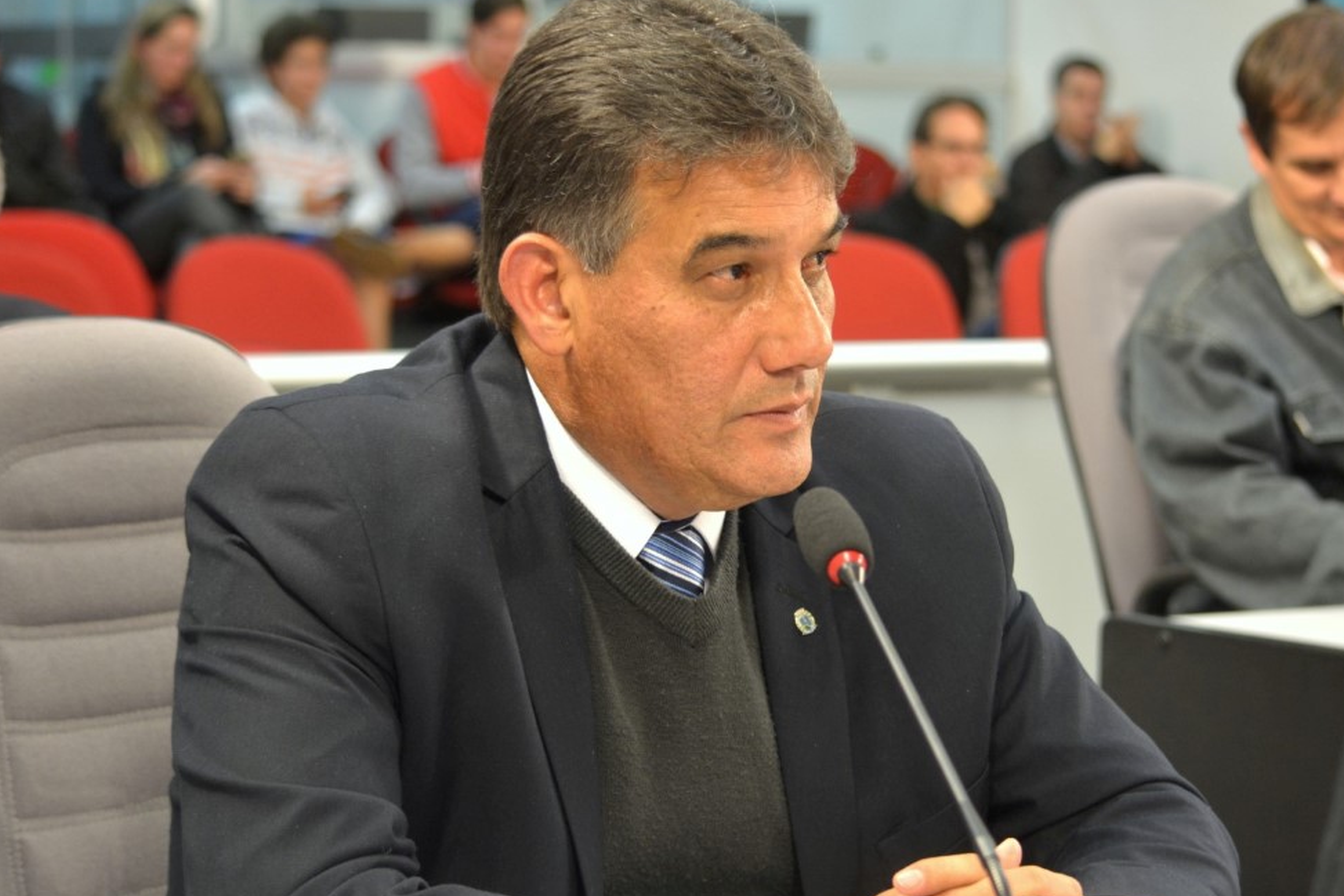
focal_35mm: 98
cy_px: 515
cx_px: 789
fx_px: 3644
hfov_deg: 20.9
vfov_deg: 14.0
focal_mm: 55
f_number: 4.5
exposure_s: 1/50
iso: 800
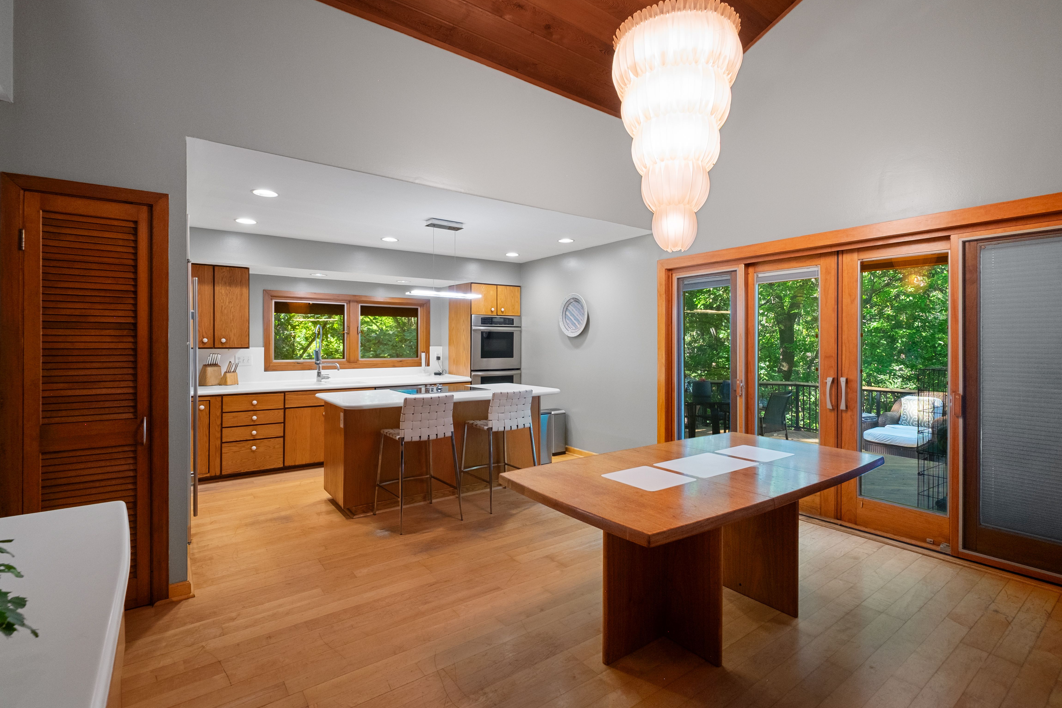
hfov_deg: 96.7
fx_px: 472
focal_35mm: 16
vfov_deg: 73.7
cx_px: 544
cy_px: 334
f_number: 6.4
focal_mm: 10
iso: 200
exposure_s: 1/6
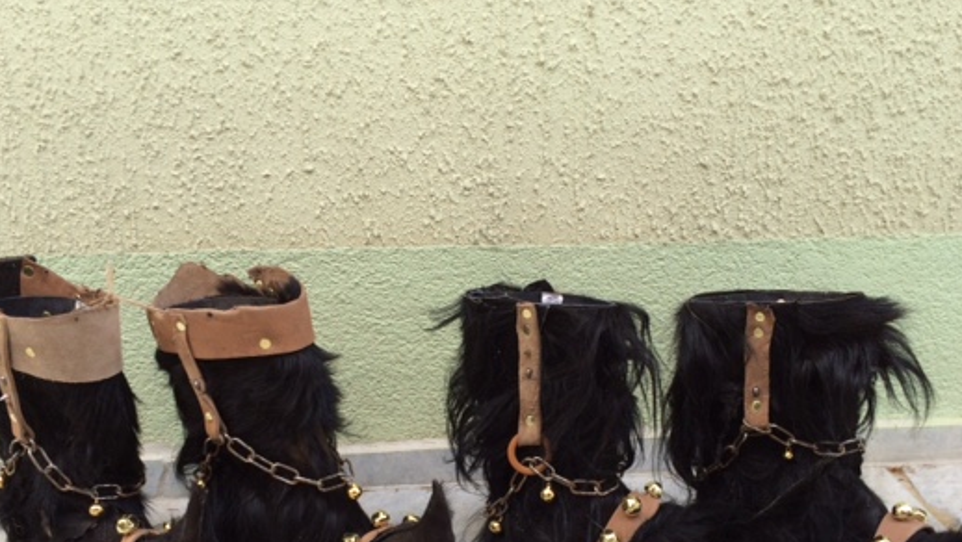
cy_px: 403
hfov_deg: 51.6
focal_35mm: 39
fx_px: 995
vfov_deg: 30.0
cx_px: 490
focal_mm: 4.15
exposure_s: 1/120
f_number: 2.2
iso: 50
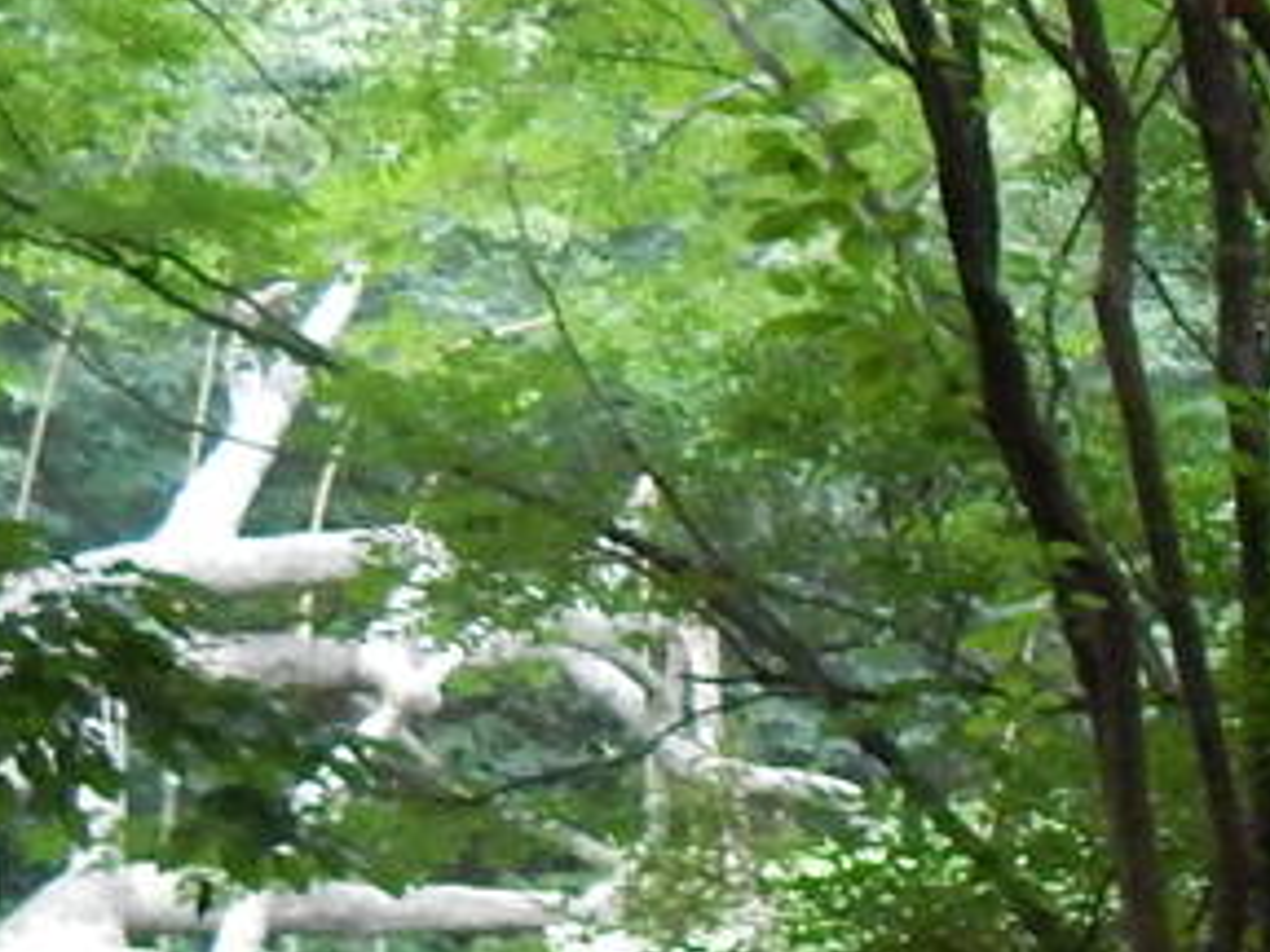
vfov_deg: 11.2
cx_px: 2024
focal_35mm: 128
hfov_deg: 14.2
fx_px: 4696
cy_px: 1388
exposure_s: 1/125
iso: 400
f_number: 3
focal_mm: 4
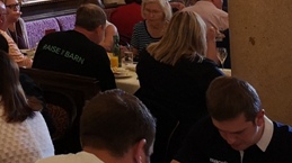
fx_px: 704
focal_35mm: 91
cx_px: -90
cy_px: -141
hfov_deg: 21.2
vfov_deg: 12.1
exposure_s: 1/100
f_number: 1.8
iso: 640
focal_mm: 3.95
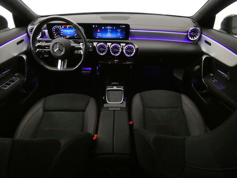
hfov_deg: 81.7
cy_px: 89
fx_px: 137
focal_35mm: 20
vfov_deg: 66.0
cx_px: 118
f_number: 2.8
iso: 1600
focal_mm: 3.6
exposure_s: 1/25
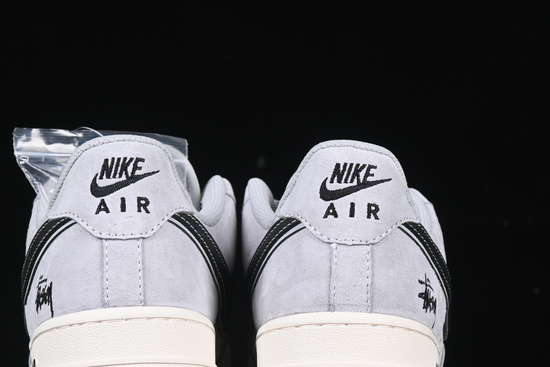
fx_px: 2047
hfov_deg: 15.3
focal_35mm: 134
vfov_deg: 10.2
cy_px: 215
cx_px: 244
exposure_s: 1/80
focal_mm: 50
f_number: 8
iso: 160
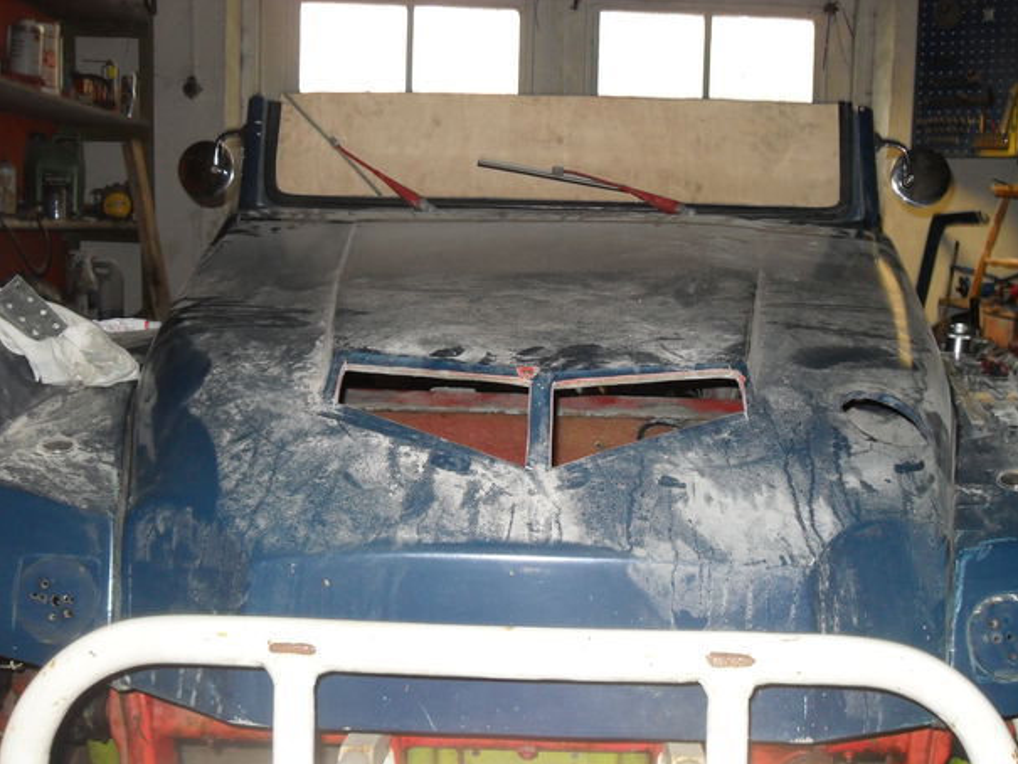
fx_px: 1088
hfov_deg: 50.1
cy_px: 402
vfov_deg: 38.7
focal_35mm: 37
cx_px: 537
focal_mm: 6.2
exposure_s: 1/45
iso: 200
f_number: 2.8
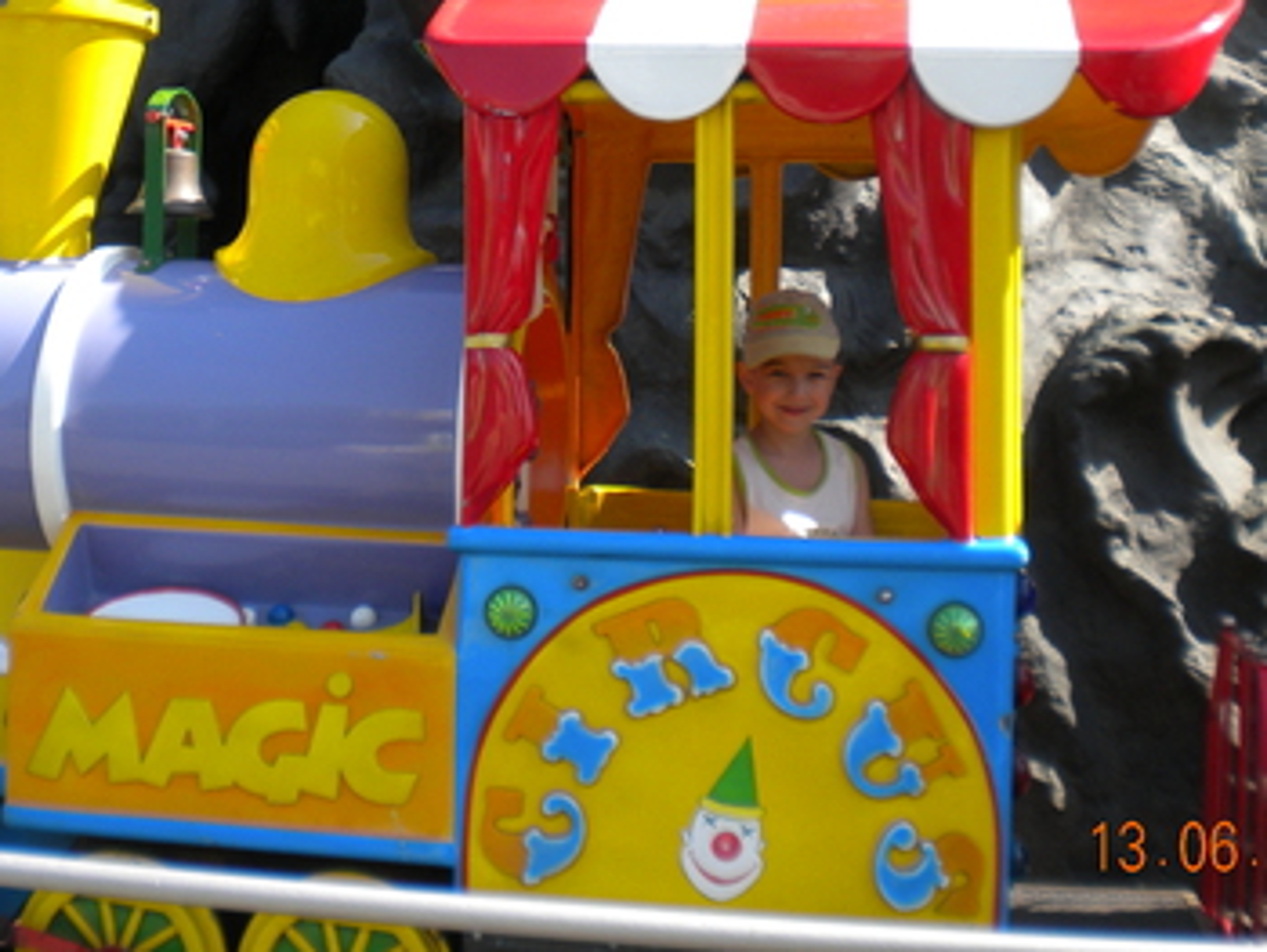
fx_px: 2014
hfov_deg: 34.8
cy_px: 255
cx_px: 518
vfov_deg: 26.3
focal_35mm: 55
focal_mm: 6.3
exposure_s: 1/257
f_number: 4.6
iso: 80
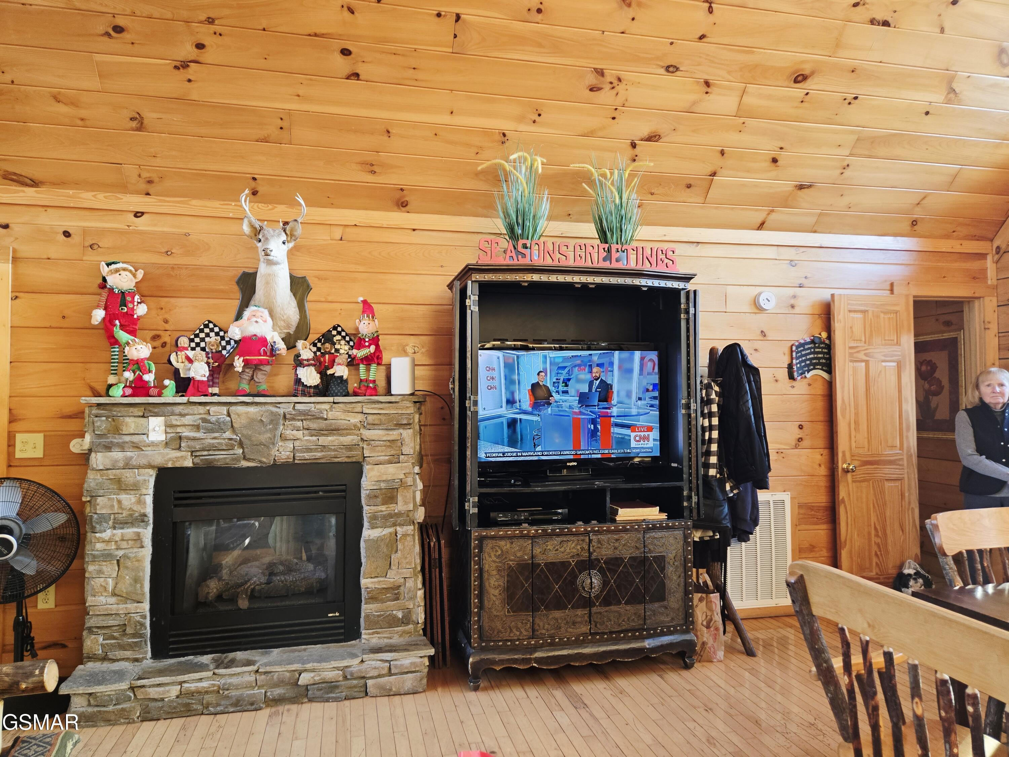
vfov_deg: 58.9
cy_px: 378
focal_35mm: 23
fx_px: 670
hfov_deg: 73.9
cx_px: 504
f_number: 1.8
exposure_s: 1/54.7
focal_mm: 5.4
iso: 125
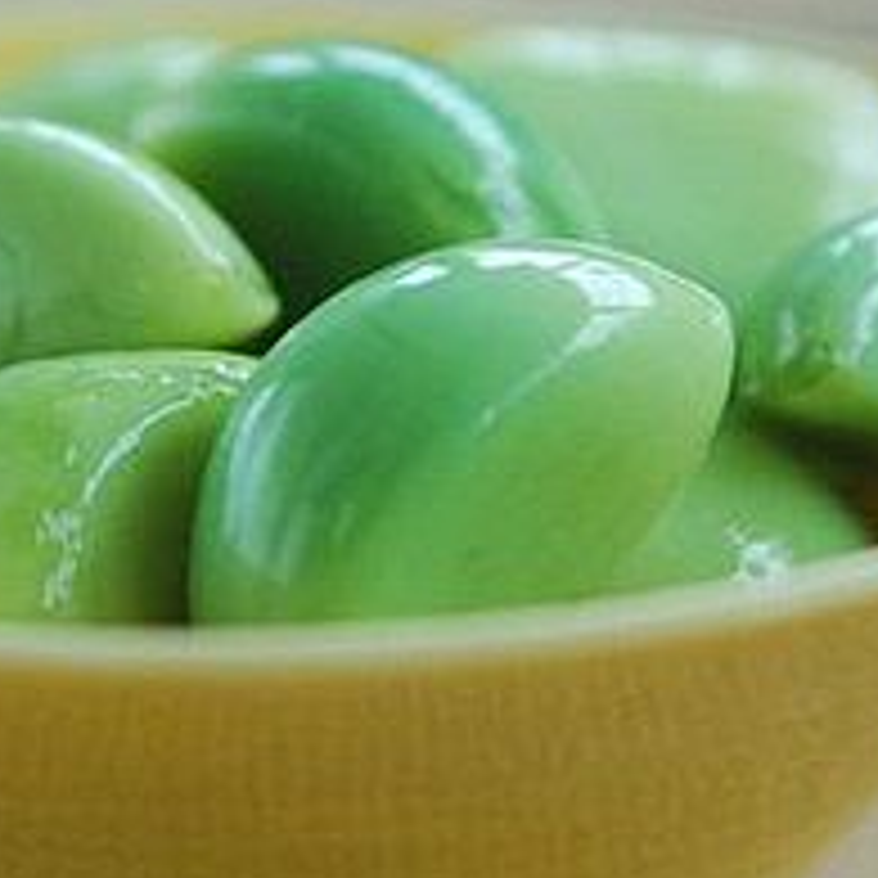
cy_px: 272
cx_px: 450
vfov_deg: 8.7
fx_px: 5753
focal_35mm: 200
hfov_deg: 8.7
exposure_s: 1/90
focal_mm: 45
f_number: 2.8
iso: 200
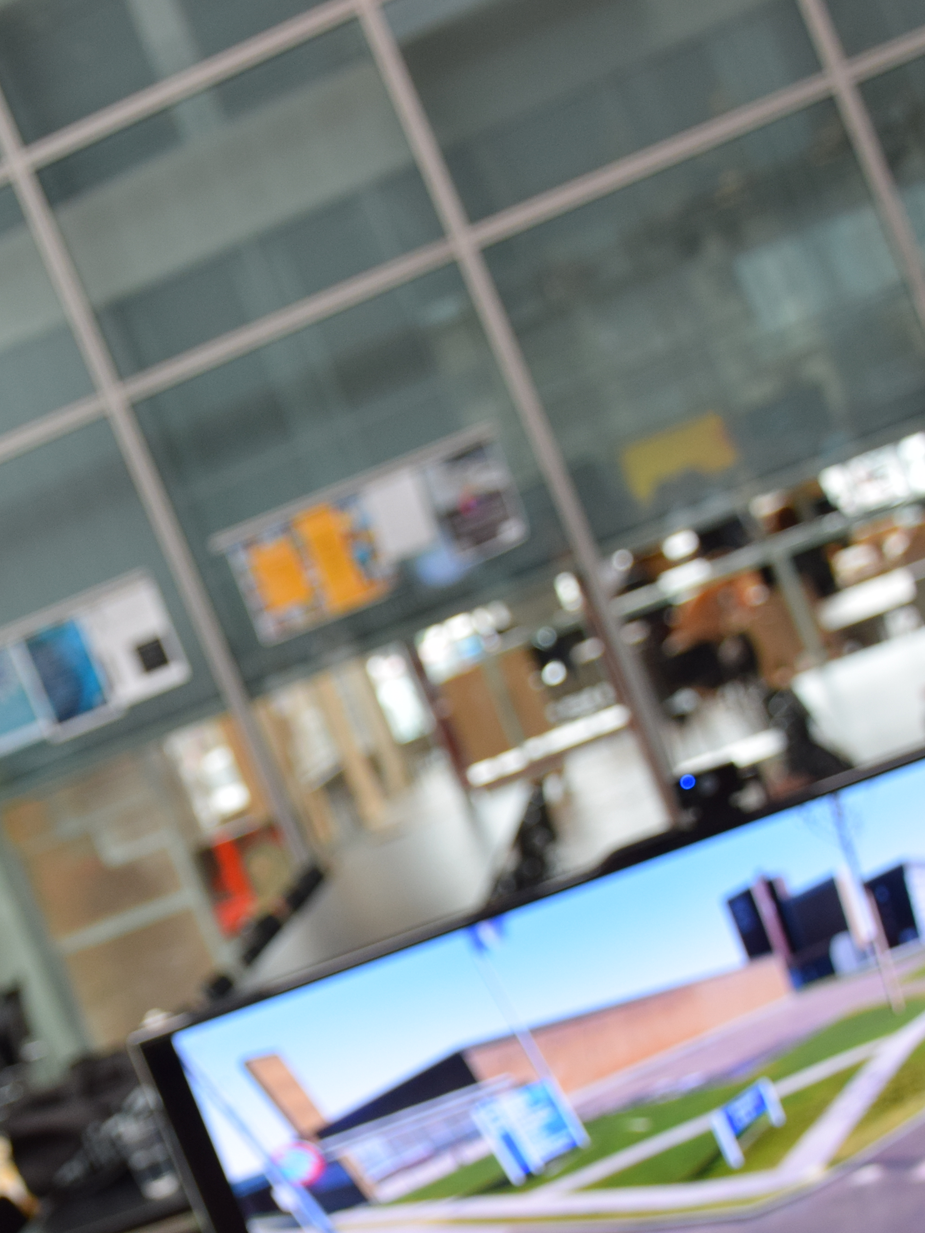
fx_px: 2425
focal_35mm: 68
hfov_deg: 21.1
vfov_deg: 28.1
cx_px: 65
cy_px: 917
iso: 400
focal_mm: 21
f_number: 4
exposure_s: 1/60
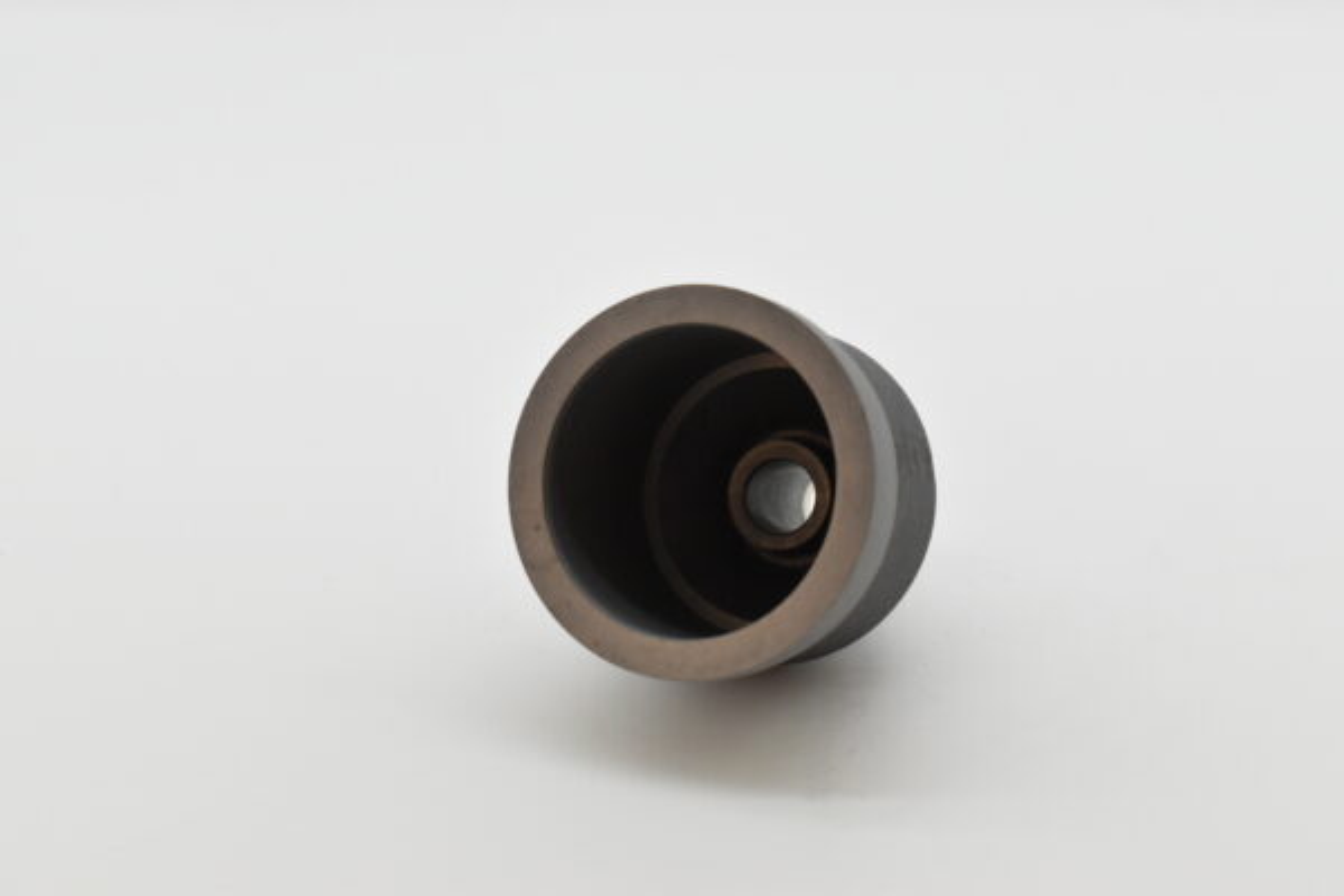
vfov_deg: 18.9
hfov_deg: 28.1
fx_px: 2688
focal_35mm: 72
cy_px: 448
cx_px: 672
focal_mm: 48
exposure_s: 1/1250
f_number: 8
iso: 1600
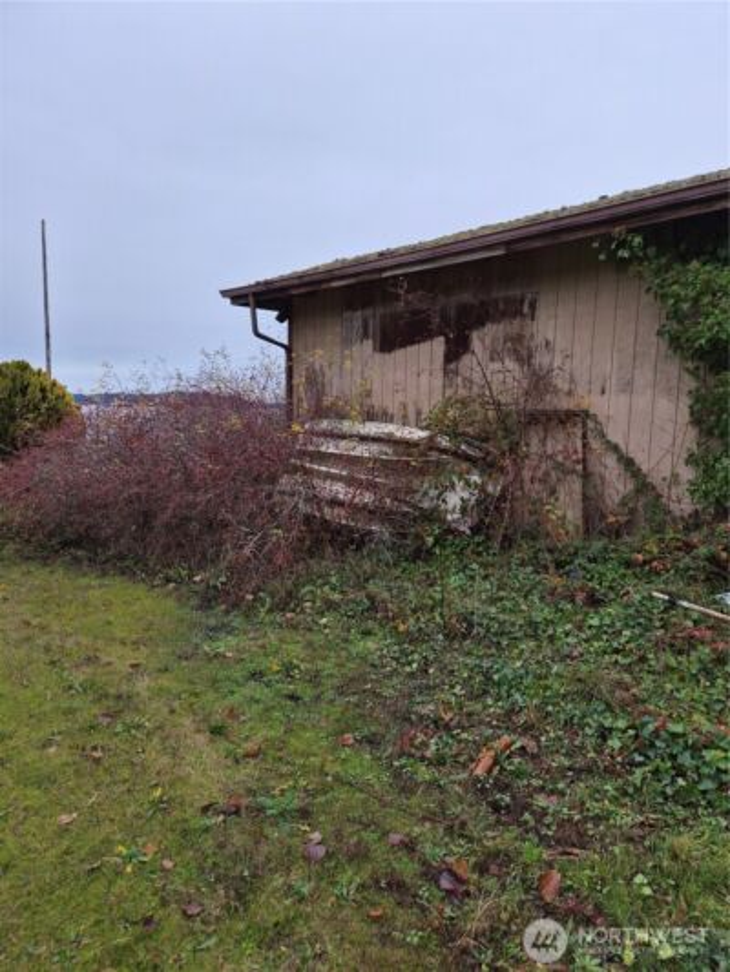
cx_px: 365
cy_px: 486
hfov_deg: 58.9
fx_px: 646
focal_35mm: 23
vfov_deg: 73.9
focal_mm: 5.4
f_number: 1.8
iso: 80
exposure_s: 1/1072
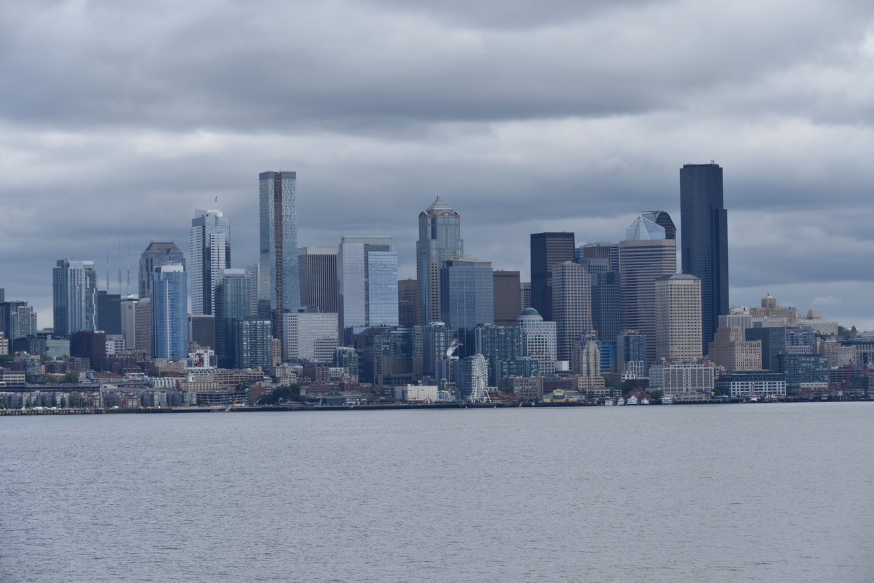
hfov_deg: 16.4
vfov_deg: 11.0
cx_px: 437
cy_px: 292
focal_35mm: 125
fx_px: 3035
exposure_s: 1/320
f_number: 9
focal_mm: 125
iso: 100
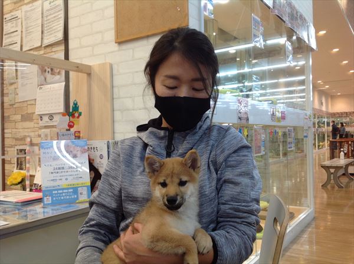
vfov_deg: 40.6
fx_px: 357
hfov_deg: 52.7
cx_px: 177
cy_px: 132
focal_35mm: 35
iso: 64
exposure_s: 1/60
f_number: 2.4
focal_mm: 4.28
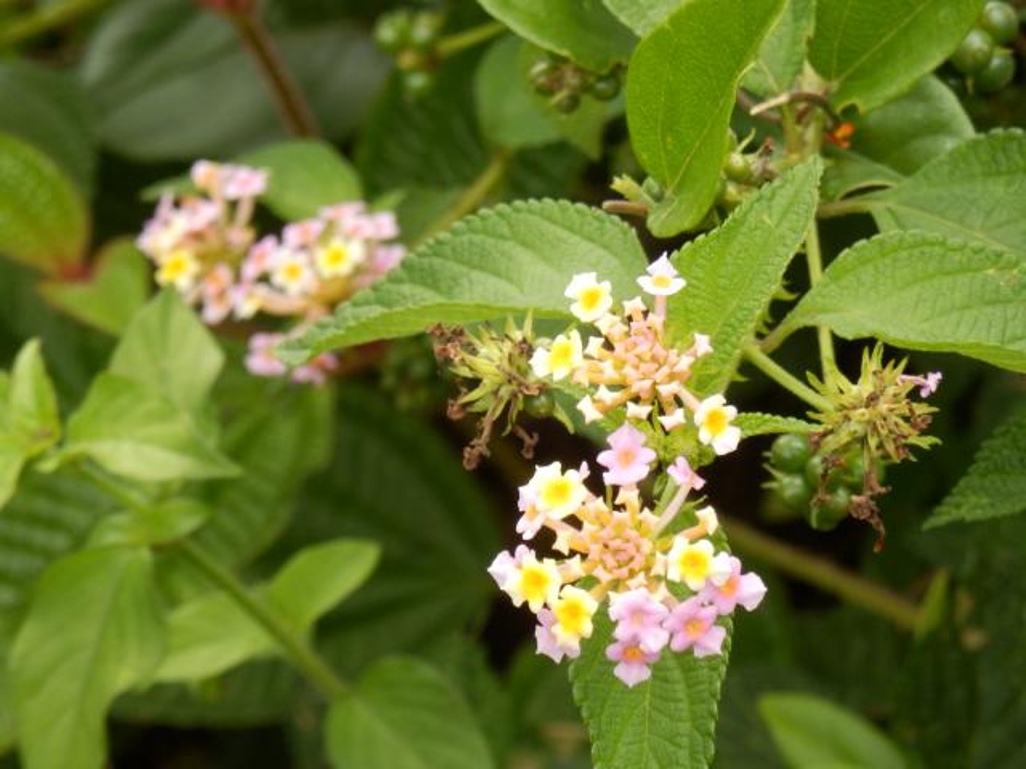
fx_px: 7351
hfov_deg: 8.0
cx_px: 513
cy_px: 384
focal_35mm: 248
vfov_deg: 6.0
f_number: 6.2
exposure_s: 1/200
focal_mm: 44.4
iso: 250
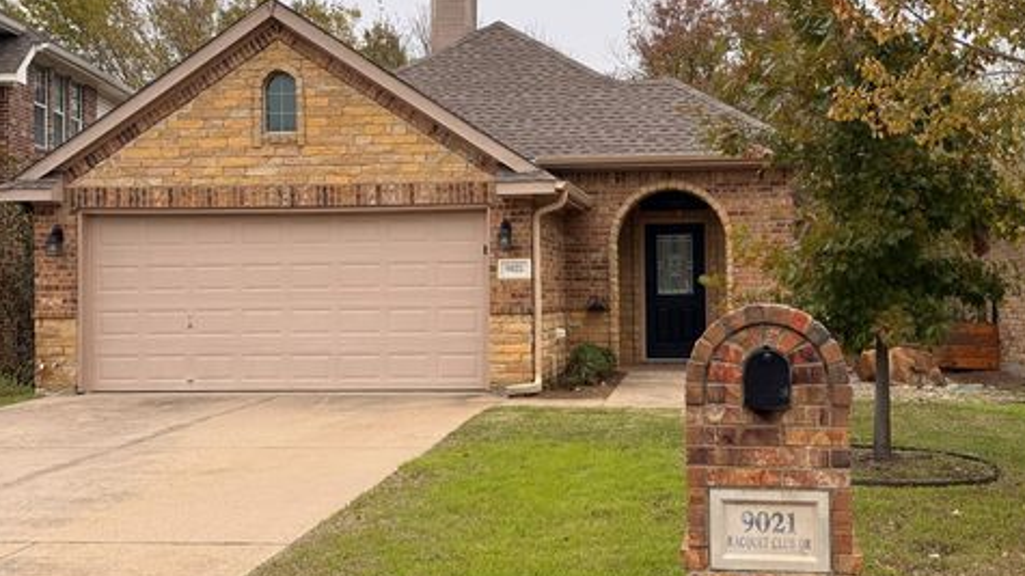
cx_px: 522
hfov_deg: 37.9
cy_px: 249
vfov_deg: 21.8
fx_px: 1495
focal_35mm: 55
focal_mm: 6.76
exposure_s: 1/1403
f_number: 1.78
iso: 64
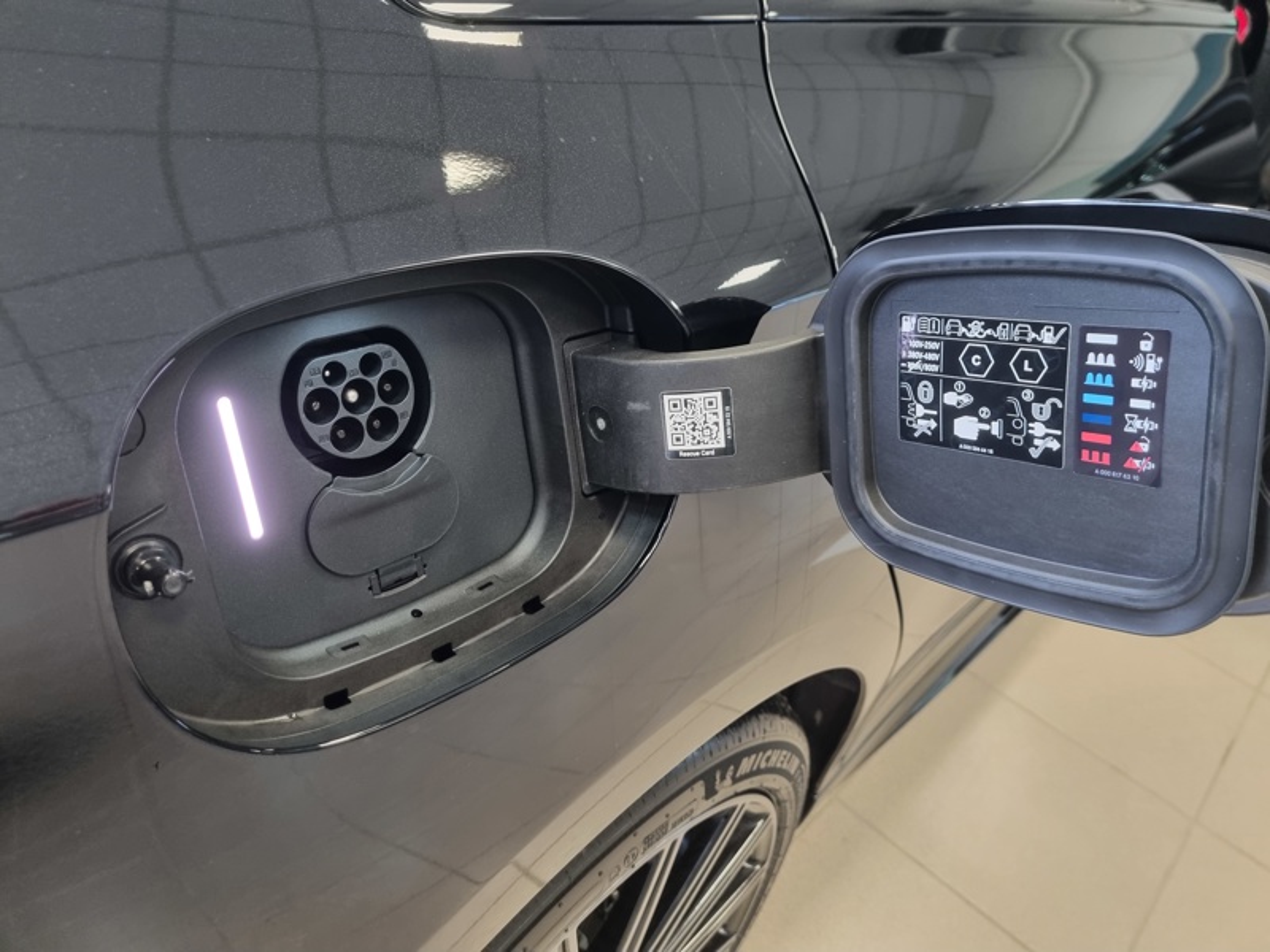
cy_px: 476
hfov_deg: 67.3
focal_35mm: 26
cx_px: 635
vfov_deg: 53.1
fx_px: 954
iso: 200
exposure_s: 1/41
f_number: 1.8
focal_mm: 5.4
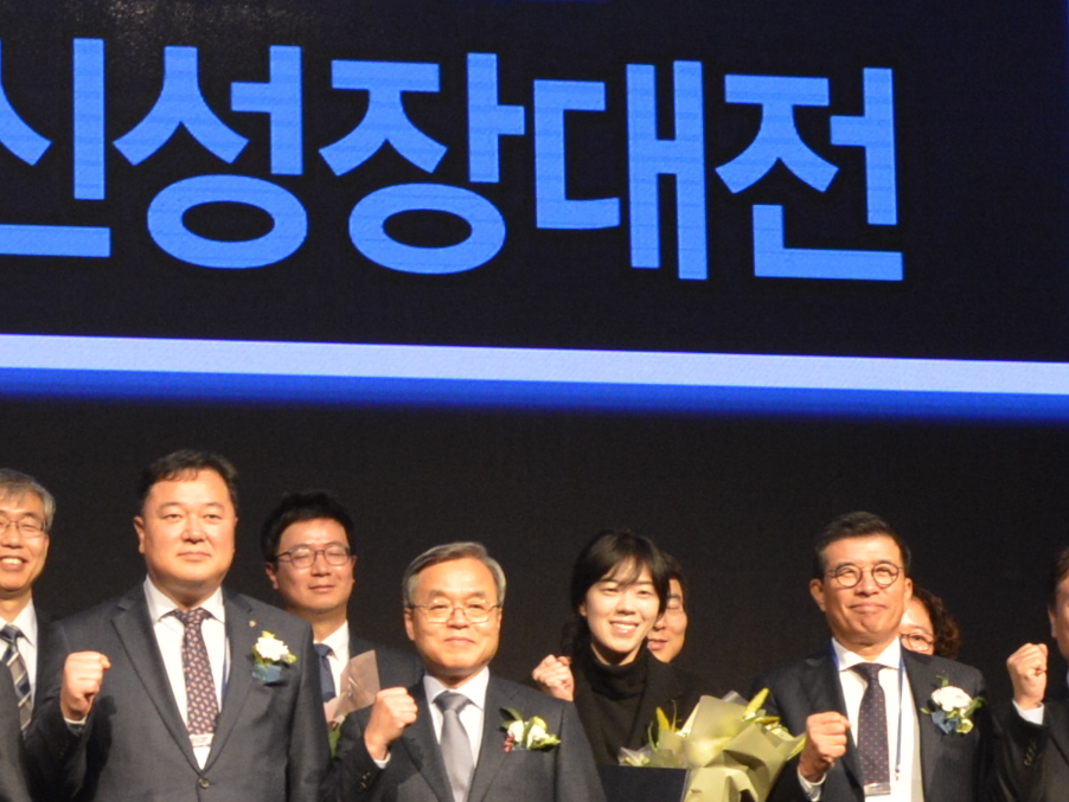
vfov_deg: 12.1
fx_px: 3769
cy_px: 493
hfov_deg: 15.5
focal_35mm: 122
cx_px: -233
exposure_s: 1/100
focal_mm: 31
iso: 2500
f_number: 9
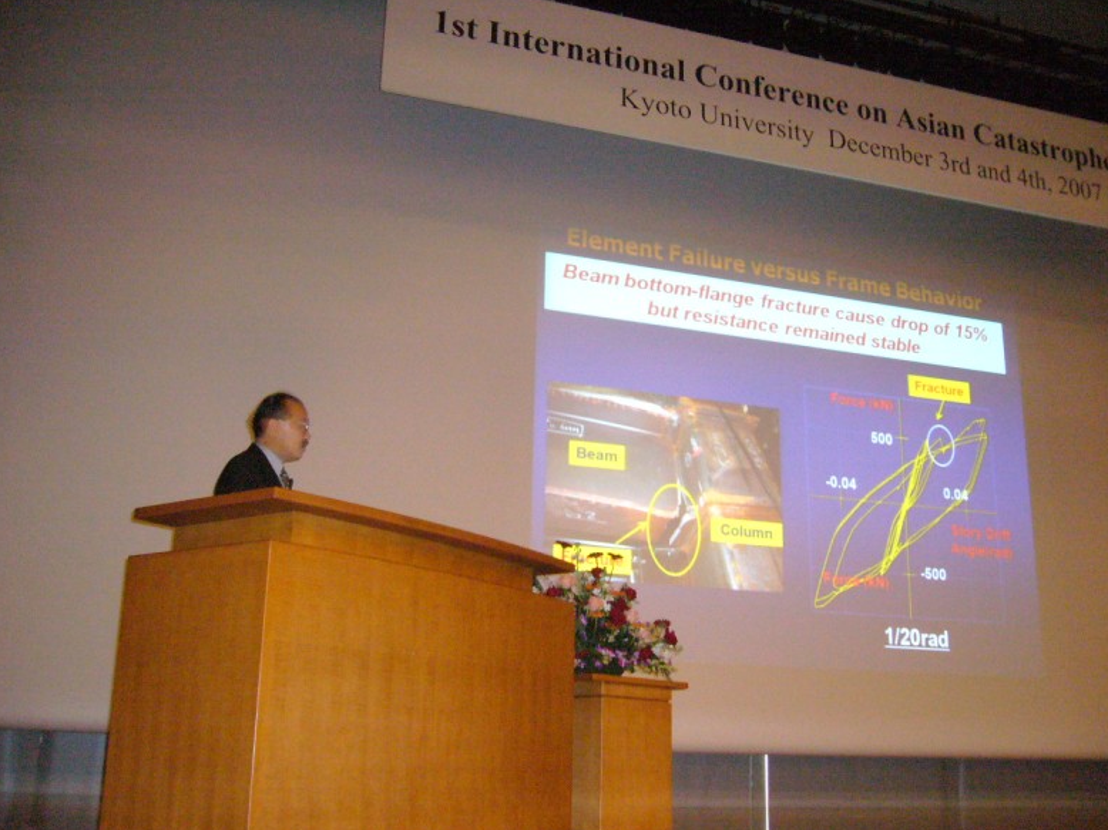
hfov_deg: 51.4
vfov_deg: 39.6
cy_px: 410
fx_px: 1152
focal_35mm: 36
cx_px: 541
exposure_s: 1/8
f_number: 2.8
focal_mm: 5.8
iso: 400
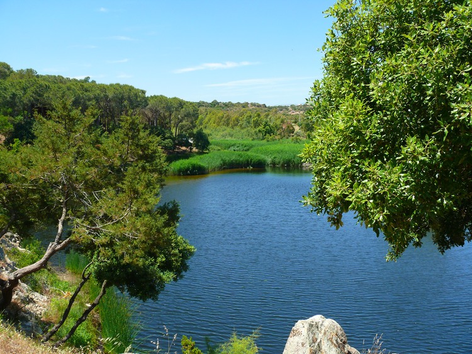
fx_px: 477
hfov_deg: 52.6
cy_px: 177
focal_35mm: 35
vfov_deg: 40.7
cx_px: 236
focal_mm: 7.4
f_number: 4
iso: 100
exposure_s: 1/125
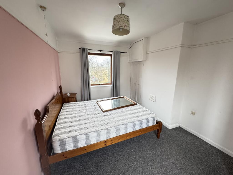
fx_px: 94
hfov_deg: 102.1
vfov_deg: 85.7
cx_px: 116
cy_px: 88
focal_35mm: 14
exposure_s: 1/74
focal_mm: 2.22
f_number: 2.2
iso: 320
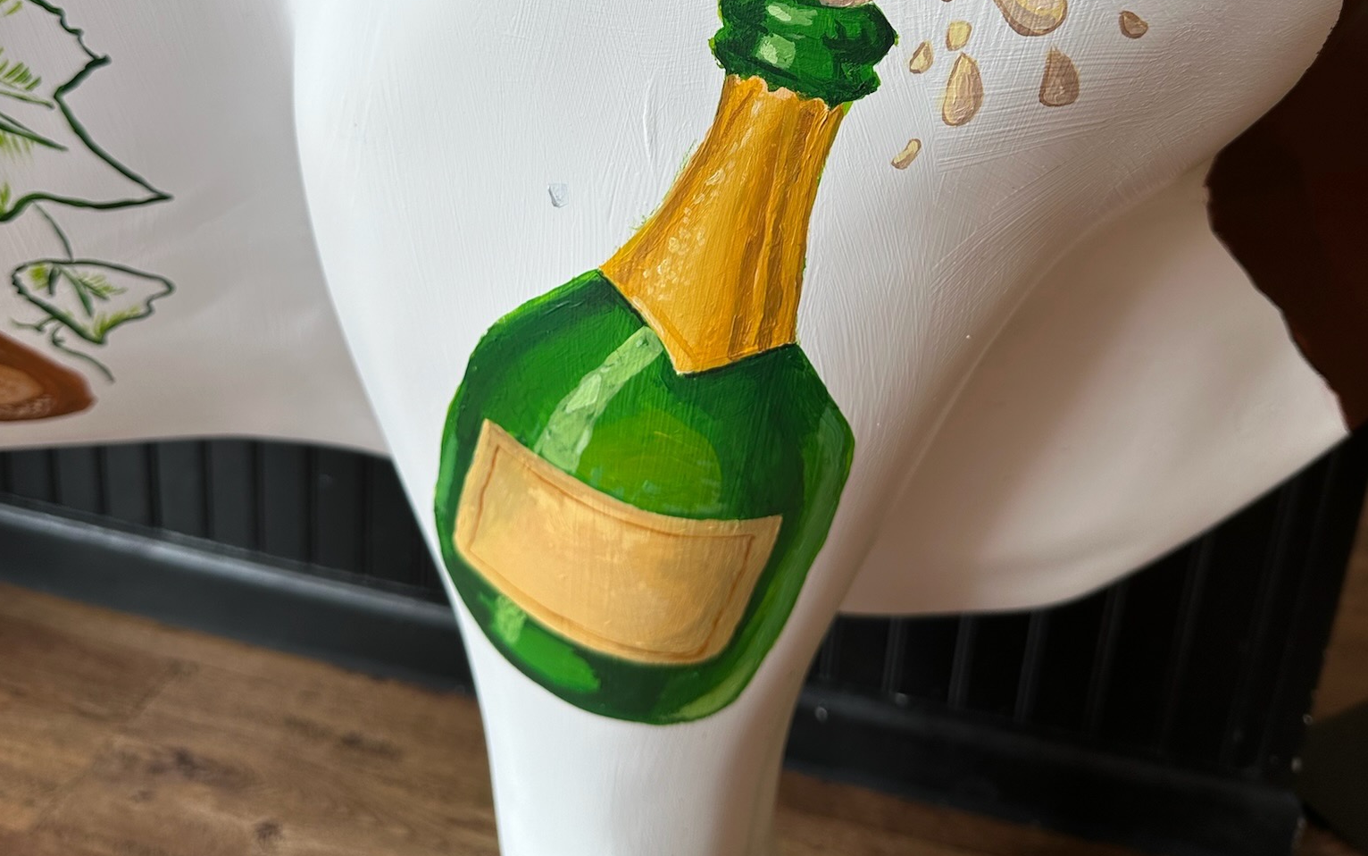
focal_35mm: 34
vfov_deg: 35.6
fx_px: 1268
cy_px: 130
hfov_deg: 56.7
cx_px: 683
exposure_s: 1/120
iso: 64
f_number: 1.78
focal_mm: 6.86
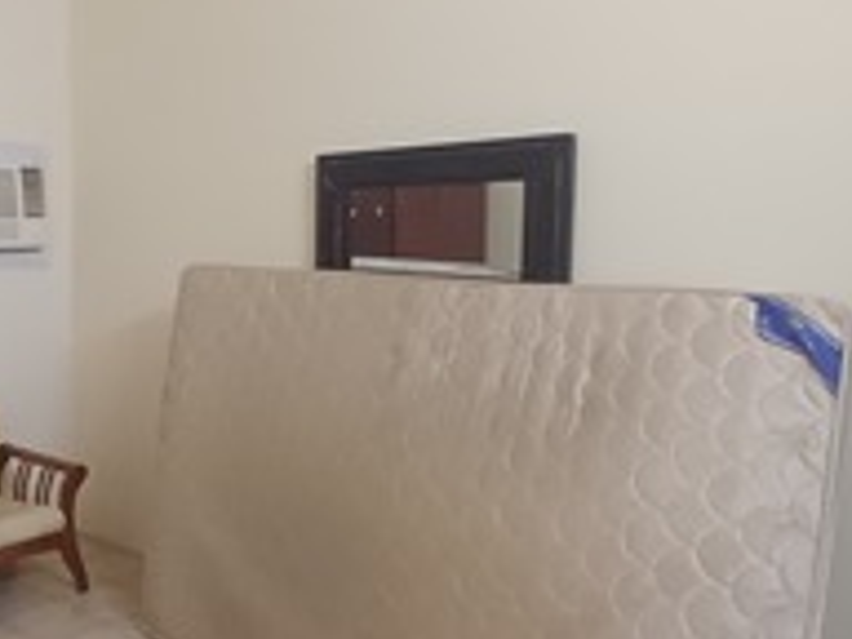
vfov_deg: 37.7
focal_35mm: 38
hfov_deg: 43.4
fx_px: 935
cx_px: 38
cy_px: 344
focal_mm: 1.64
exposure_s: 1/20
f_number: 2.2
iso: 320
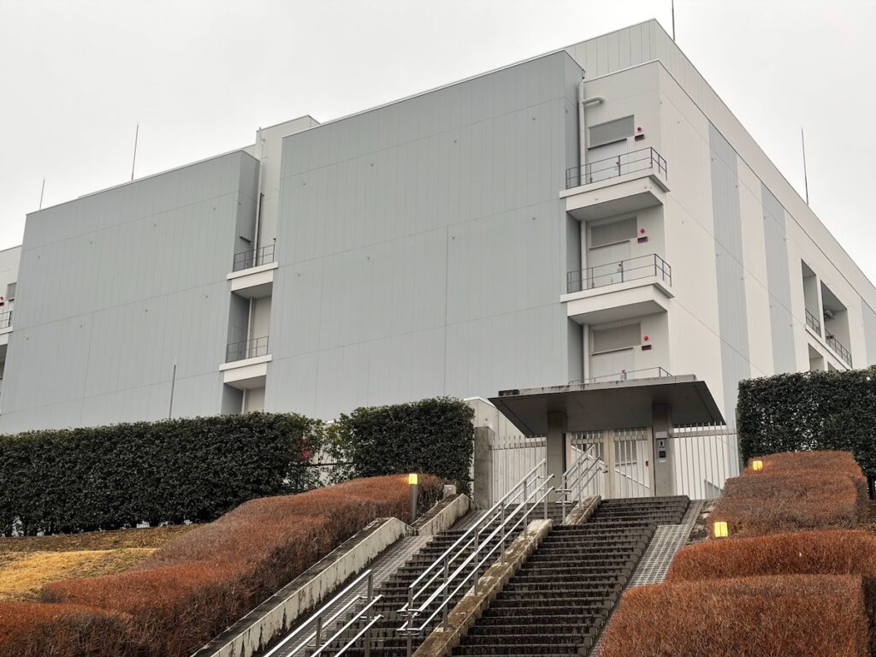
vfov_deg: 28.0
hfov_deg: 36.8
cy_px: 328
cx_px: 438
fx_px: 1316
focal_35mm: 52
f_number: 1.6
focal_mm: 5.96
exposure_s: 1/141
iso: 25
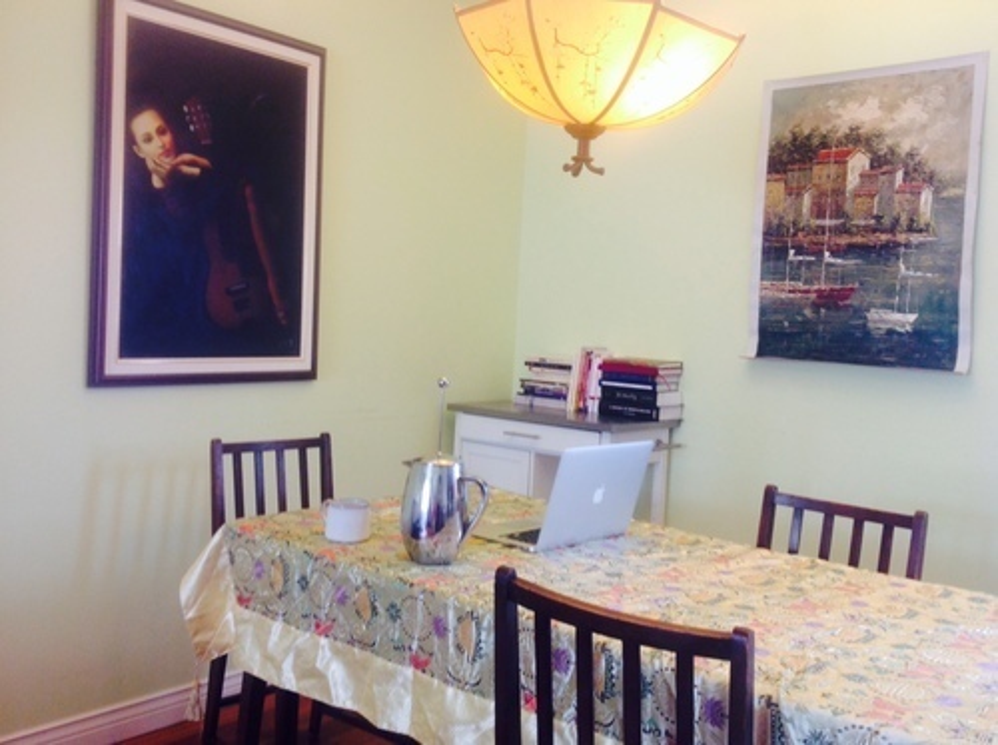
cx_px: 499
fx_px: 1007
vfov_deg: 40.6
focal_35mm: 35
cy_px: 372
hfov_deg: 52.7
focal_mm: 4.28
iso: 64
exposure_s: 1/15
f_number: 2.4
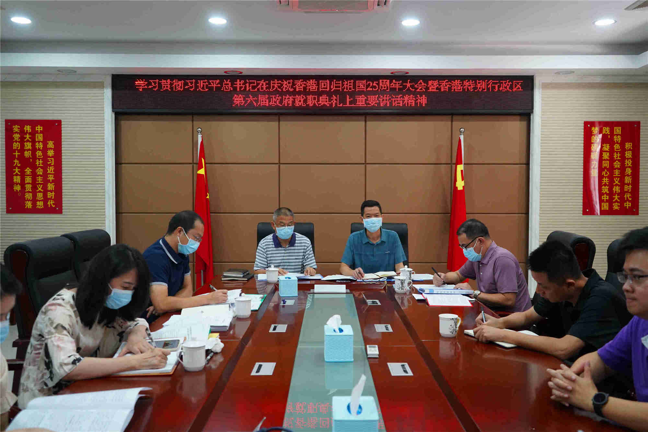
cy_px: 216
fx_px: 576
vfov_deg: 41.1
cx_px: 324
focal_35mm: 32
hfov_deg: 58.7
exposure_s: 1/160
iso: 2000
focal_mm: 32
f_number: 4
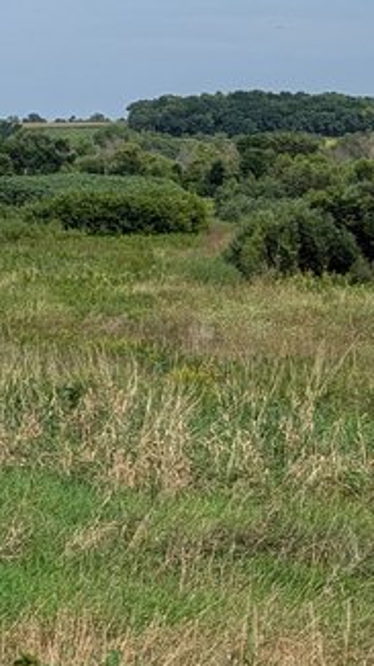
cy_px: 207
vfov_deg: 17.7
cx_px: -338
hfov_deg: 9.4
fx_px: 2137
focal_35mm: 121
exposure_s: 1/1529
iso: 49
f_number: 1.85
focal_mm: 6.81
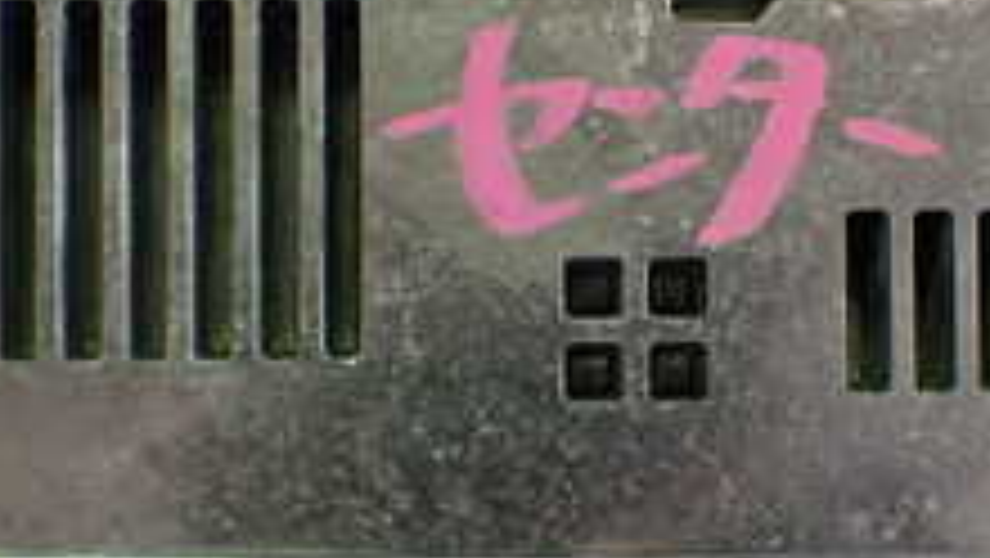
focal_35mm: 89
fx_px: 2337
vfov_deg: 13.6
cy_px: 328
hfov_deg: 23.9
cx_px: 590
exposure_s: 1/125
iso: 400
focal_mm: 5.4
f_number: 2.3
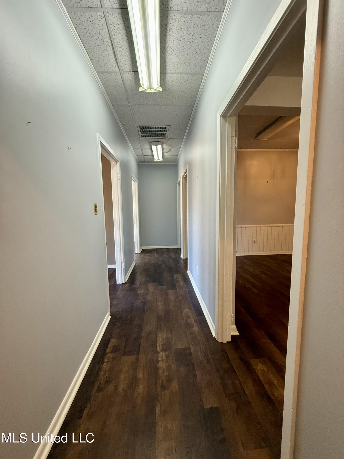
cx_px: 172
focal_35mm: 14
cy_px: 230
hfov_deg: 85.7
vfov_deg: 102.1
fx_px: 186
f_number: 2.2
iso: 250
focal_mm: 2.22
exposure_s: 1/120
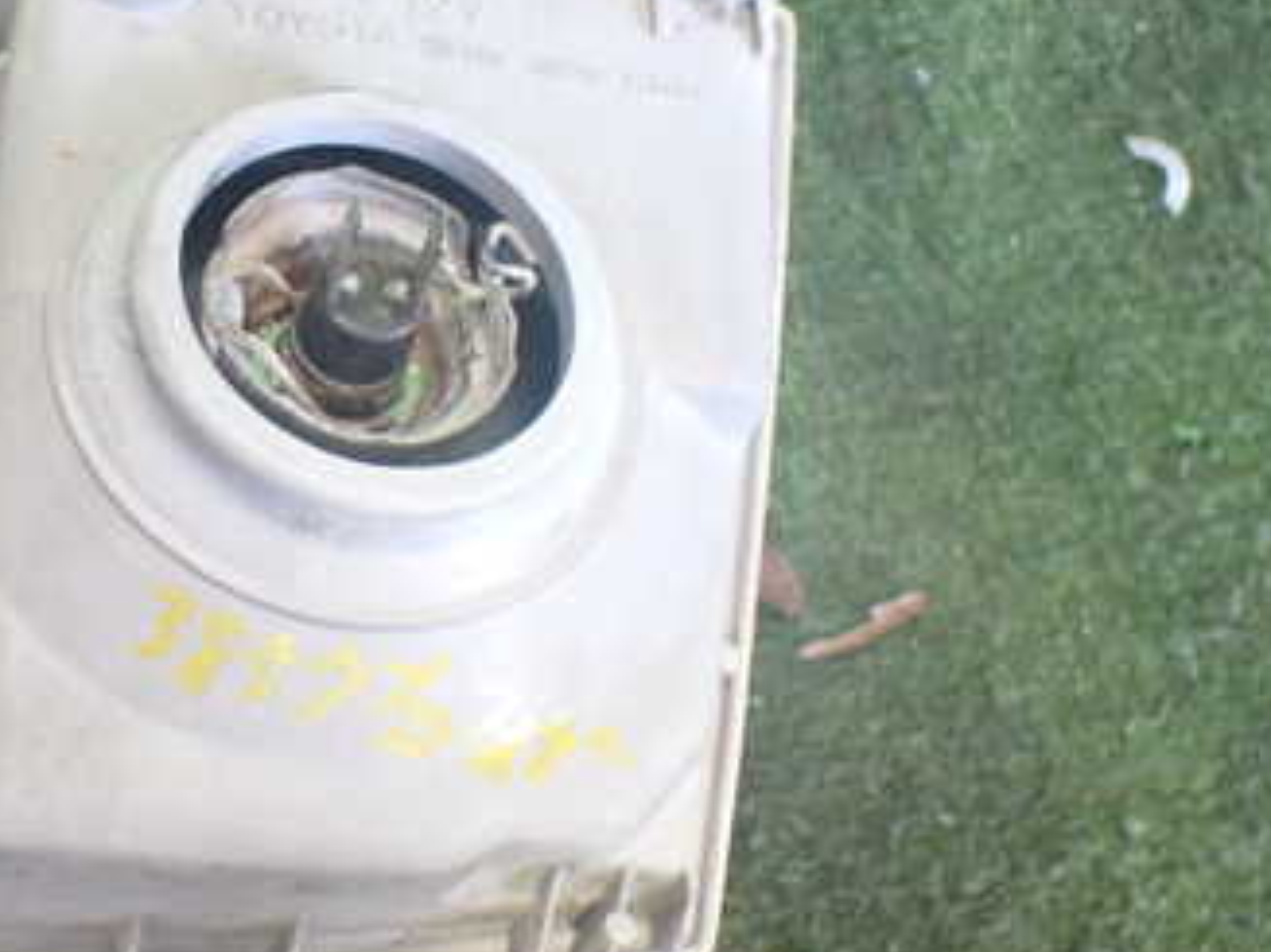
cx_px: 249
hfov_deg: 33.9
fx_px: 2019
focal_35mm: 55
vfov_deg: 26.5
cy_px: 357
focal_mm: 5.4
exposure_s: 1/100
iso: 800
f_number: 2.3
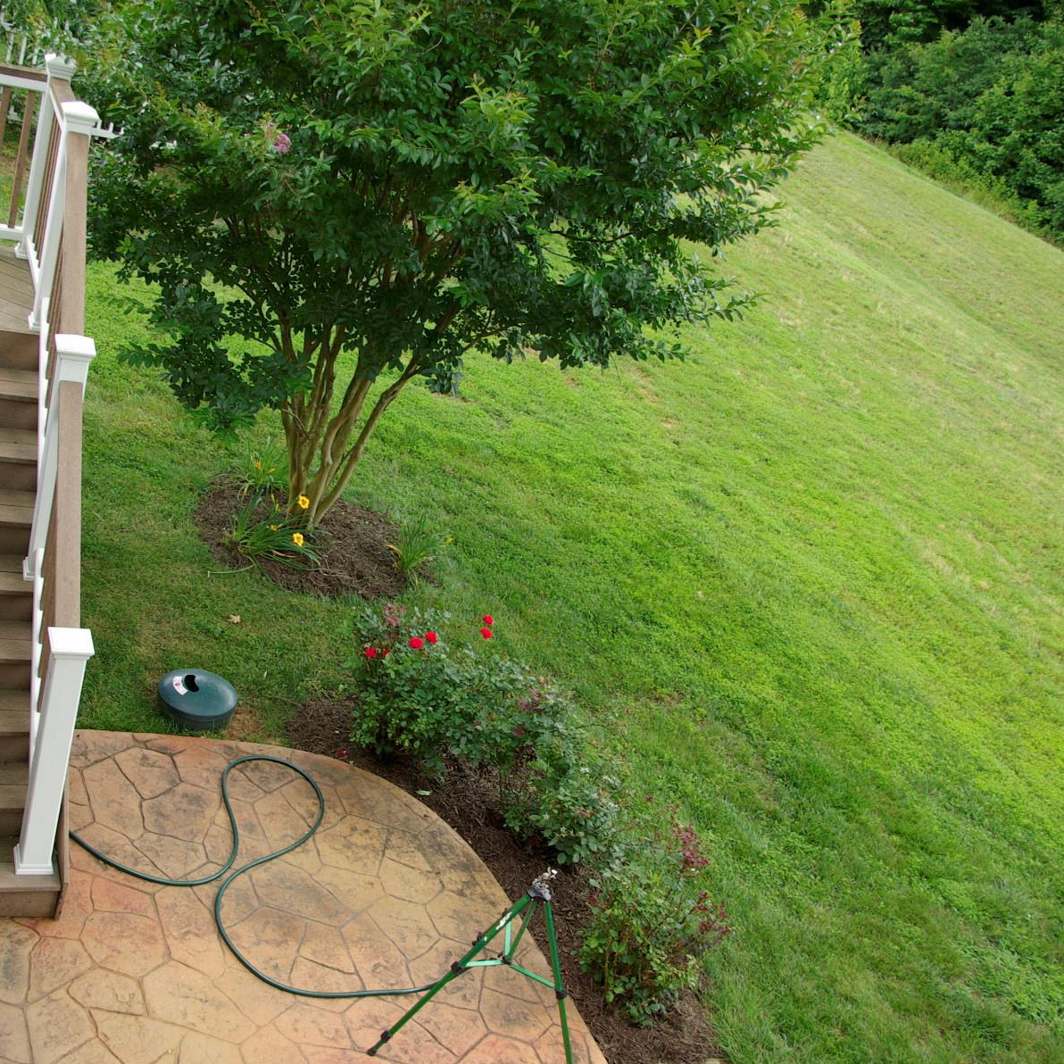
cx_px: 401
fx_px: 1356
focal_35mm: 39
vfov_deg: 42.8
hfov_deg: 42.5
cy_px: 539
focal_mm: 20
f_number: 5.6
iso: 100
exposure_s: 1/60
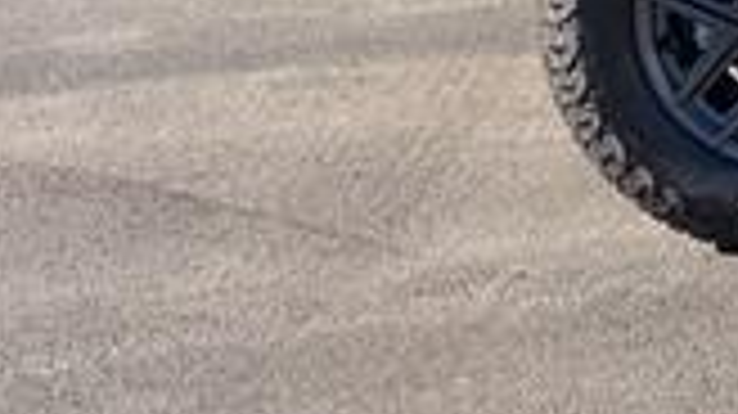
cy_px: -234
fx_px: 1995
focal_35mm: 102
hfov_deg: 16.6
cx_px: 1413
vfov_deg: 11.3
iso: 80
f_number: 1.78
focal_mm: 6.76
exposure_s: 1/1653
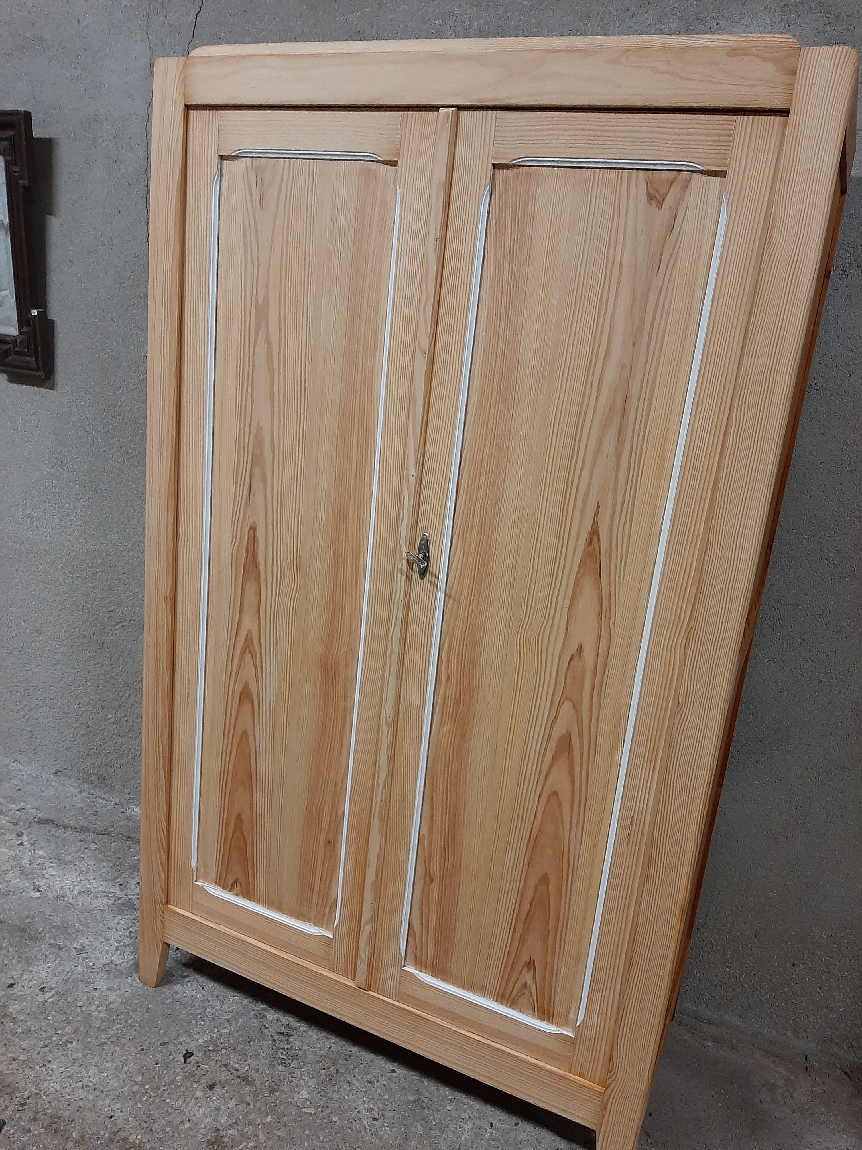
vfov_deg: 67.3
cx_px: 431
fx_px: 863
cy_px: 575
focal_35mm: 26
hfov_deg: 53.1
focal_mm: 3.93
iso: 200
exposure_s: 1/50
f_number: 1.7
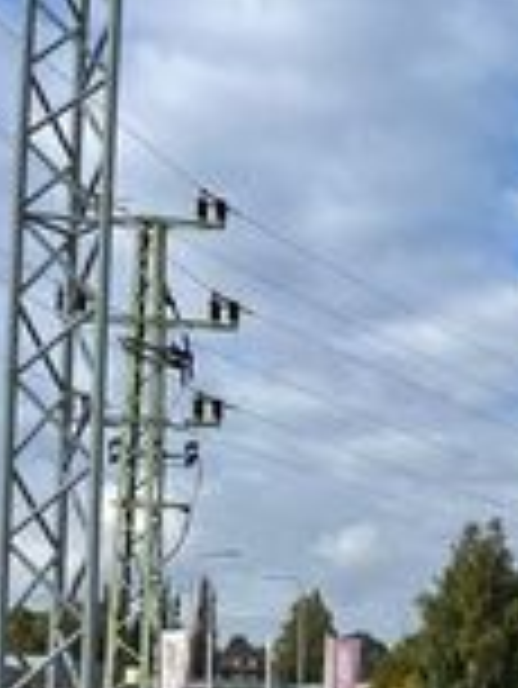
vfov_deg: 22.7
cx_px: 1036
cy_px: 670
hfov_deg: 14.7
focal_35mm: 83
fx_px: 1654
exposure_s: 1/1477
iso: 50
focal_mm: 5.1
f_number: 1.6
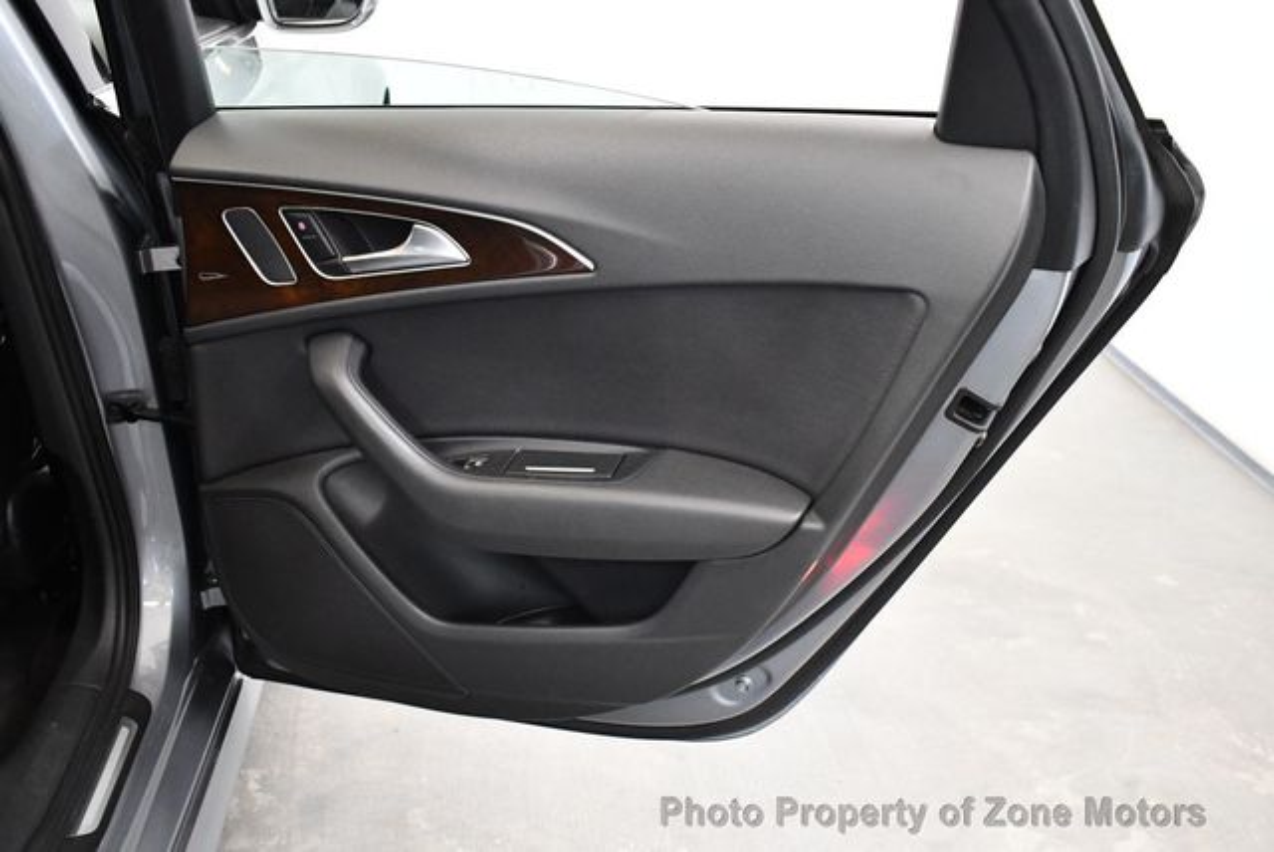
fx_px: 1275
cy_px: 426
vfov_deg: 36.9
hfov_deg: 53.1
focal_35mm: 36
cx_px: 637
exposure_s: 1/100
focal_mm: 18
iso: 3200
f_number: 3.5
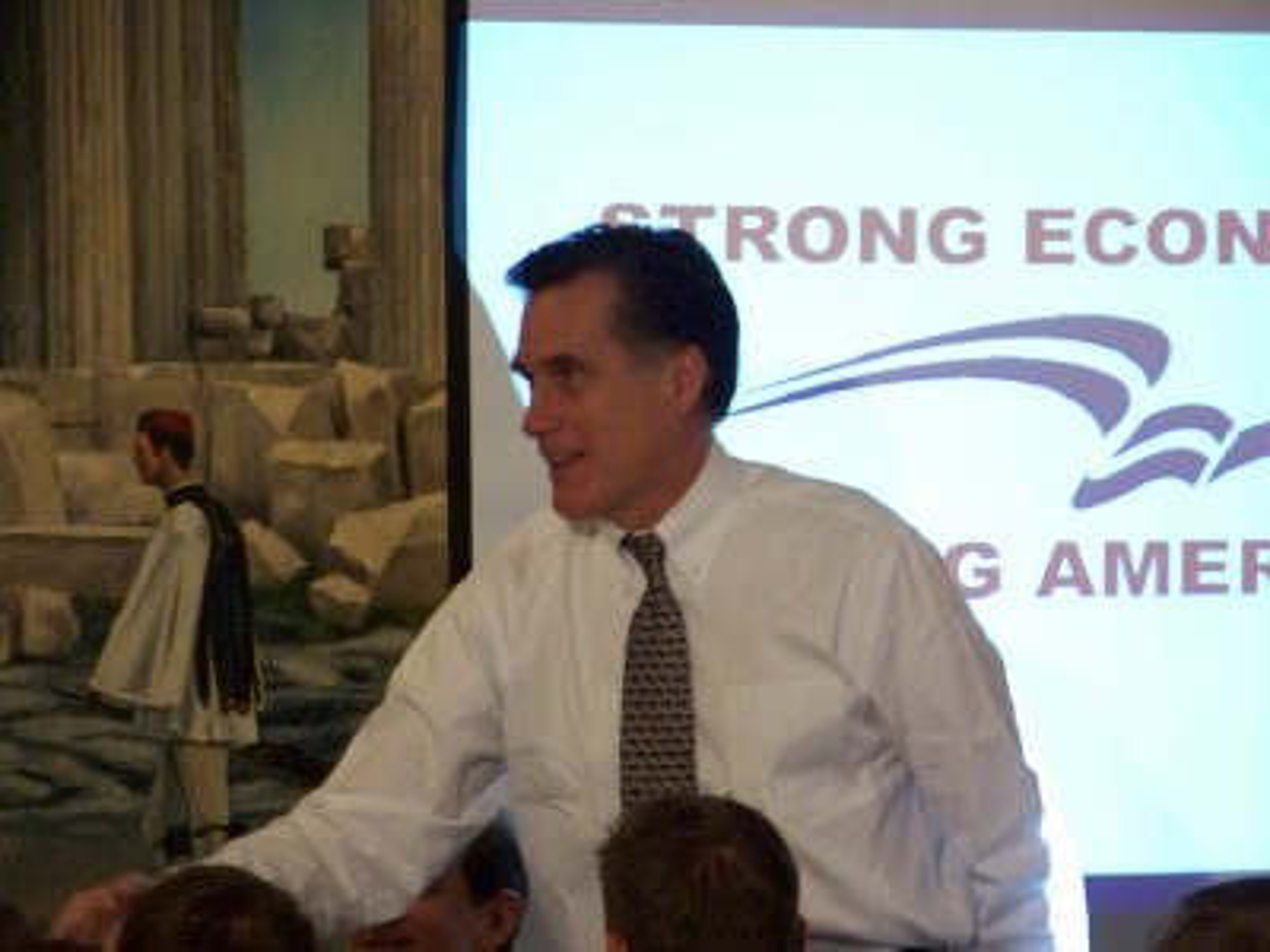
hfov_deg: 6.6
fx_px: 10970
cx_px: 635
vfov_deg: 5.0
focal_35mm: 299
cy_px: 476
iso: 400
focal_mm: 49.7
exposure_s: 1/50
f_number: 4
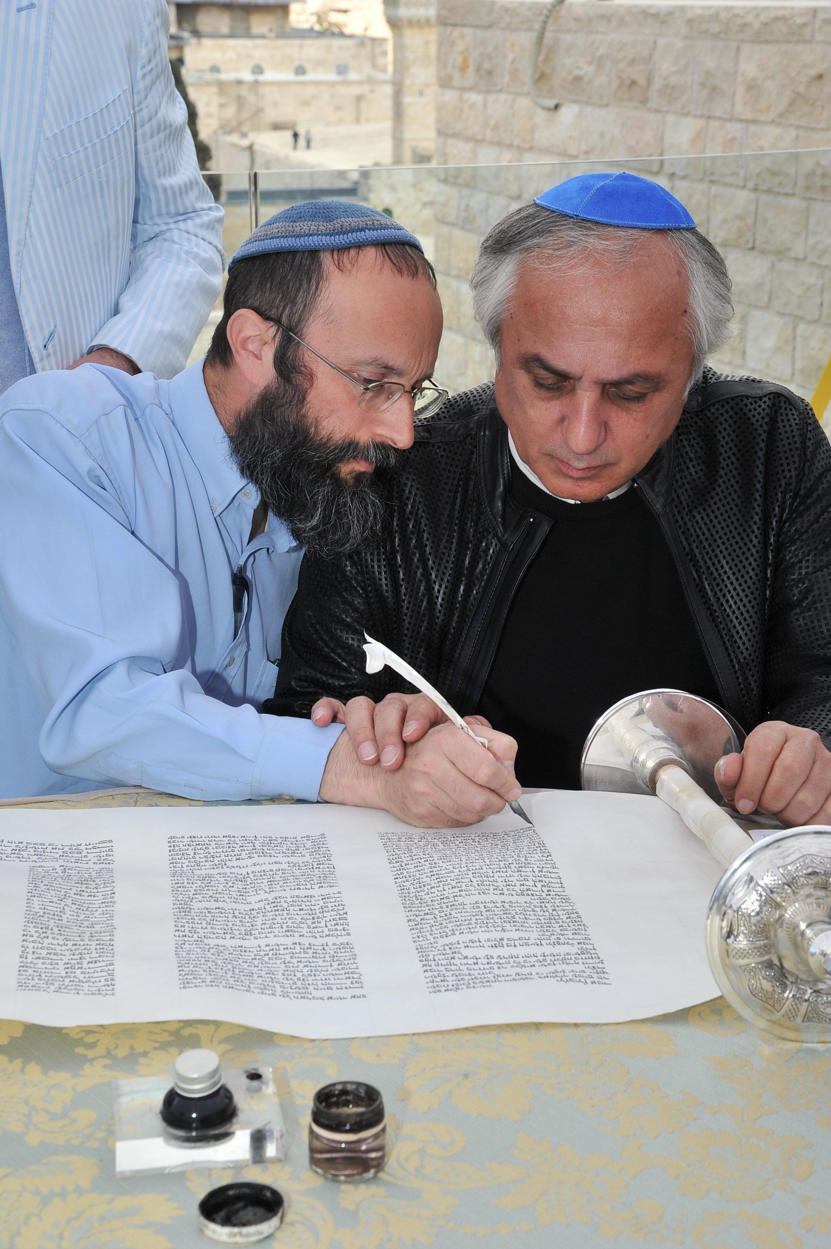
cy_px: 624
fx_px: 2252
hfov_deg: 20.9
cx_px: 416
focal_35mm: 65
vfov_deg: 31.0
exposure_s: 1/250
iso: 500
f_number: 11
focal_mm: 65
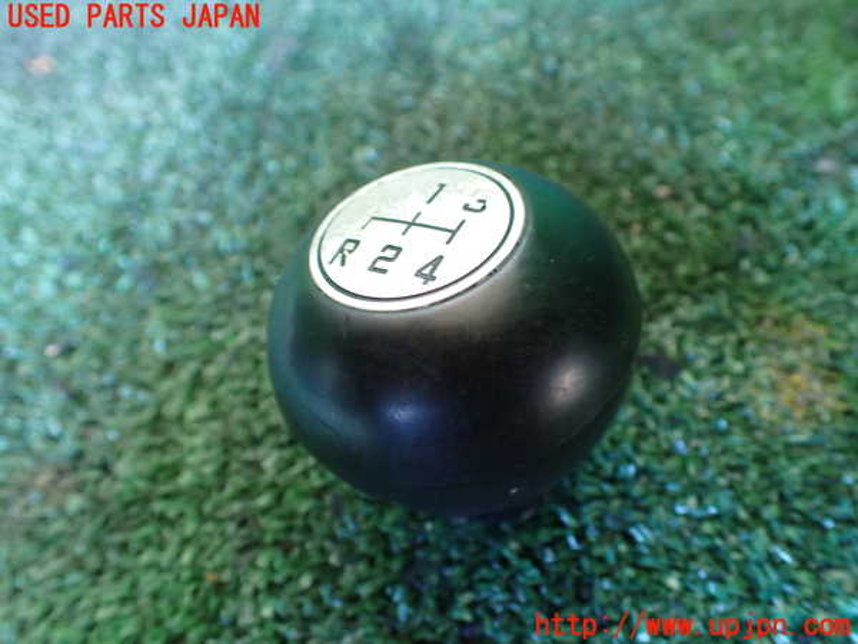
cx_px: 429
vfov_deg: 46.8
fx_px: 744
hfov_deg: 60.0
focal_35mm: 30
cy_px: 322
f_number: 2.3
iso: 1000
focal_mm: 5.4
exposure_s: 1/30
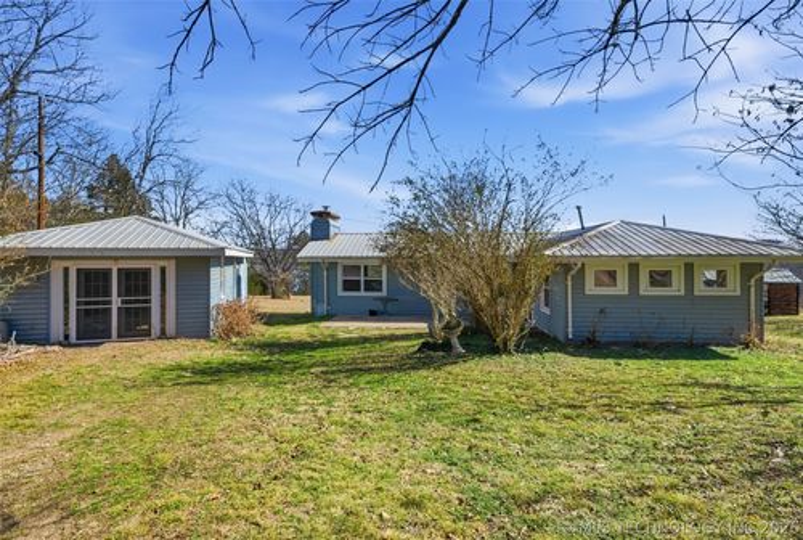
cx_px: 402
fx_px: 402
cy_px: 270
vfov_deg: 67.7
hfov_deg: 89.9
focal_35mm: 18
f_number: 9
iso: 250
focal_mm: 12
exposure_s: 1/4000
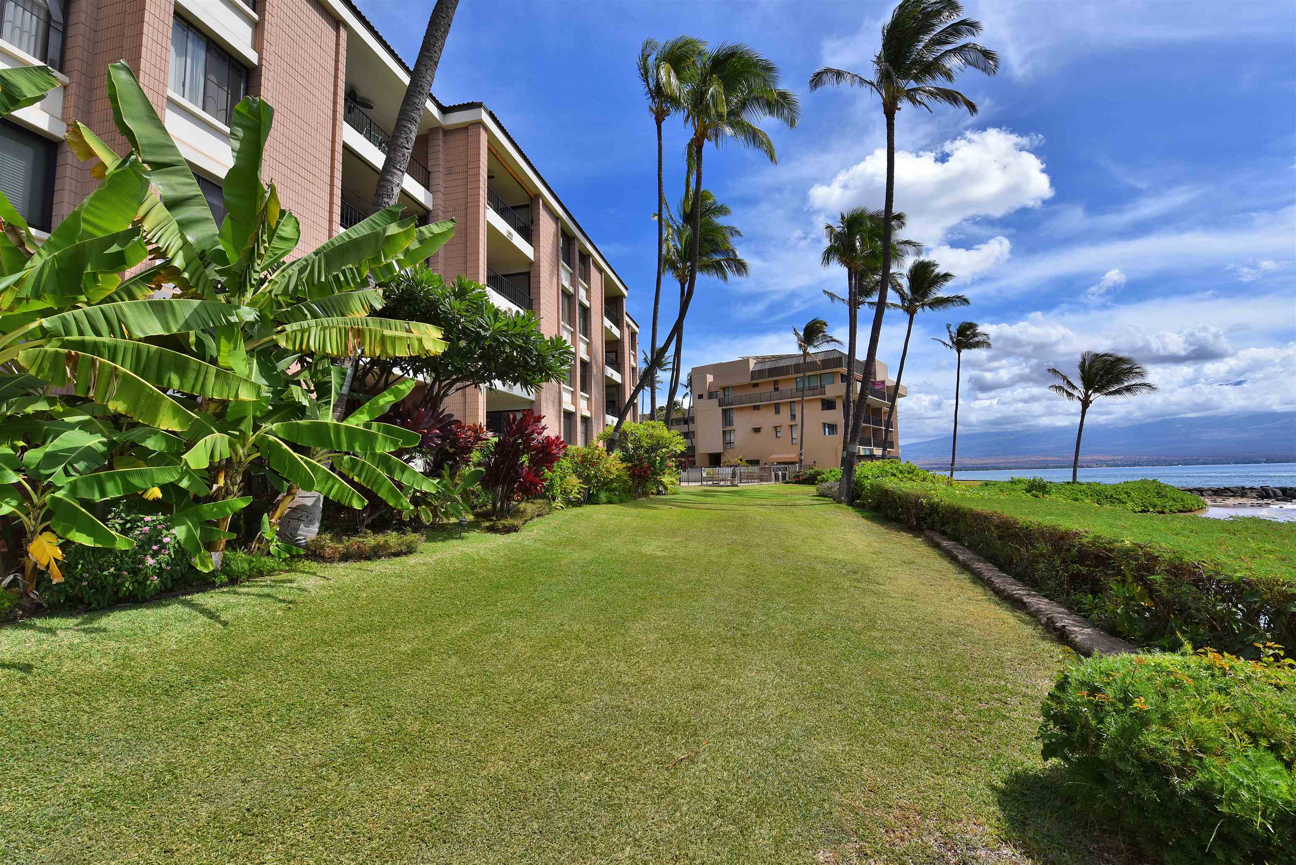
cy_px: 432
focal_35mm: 14
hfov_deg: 104.2
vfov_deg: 81.2
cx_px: 648
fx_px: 504
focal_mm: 14
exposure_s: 1/500
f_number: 11
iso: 200
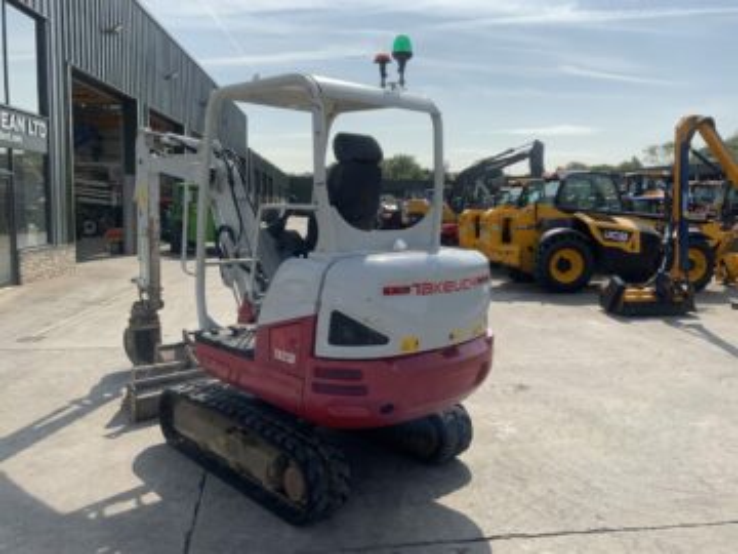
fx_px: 618
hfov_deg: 61.7
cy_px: 277
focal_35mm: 29
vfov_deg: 48.2
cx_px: 369
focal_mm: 3
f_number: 1.8
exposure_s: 1/2959
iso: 20
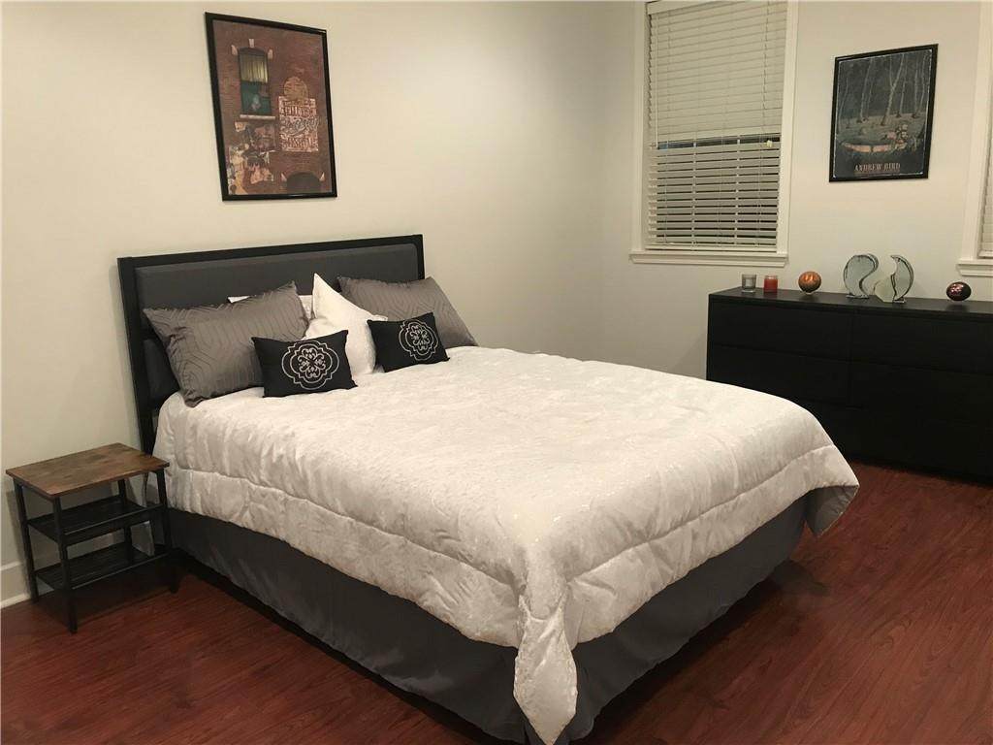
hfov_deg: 63.4
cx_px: 496
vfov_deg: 49.7
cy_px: 372
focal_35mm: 28
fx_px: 803
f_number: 1.8
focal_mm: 3.99
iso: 40
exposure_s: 1/17
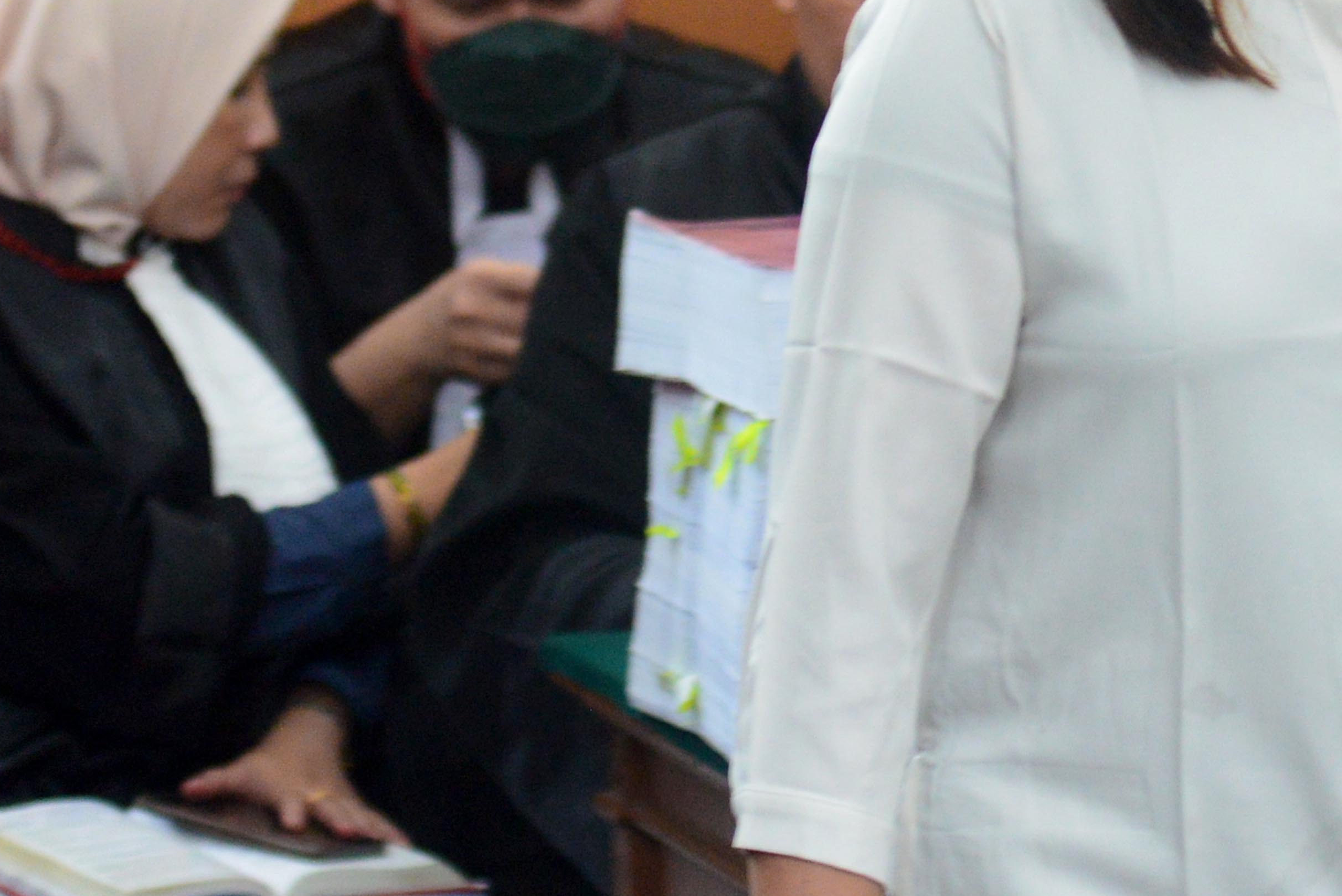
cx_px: 1228
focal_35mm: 198
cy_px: 235
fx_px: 7384
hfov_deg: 10.3
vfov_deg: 6.9
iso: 2500
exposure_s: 1/160
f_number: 4.5
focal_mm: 80
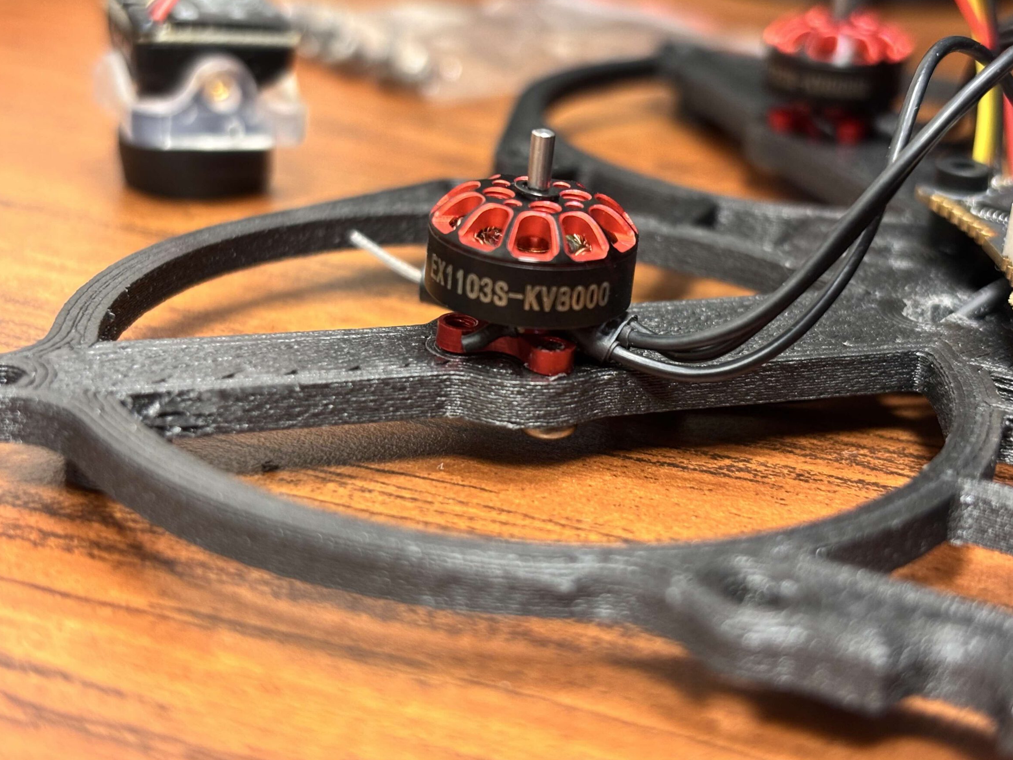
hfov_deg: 33.8
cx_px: 525
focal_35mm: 57
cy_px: 350
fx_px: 1668
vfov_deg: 25.7
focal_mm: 5.96
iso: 160
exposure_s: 1/40
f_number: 1.6
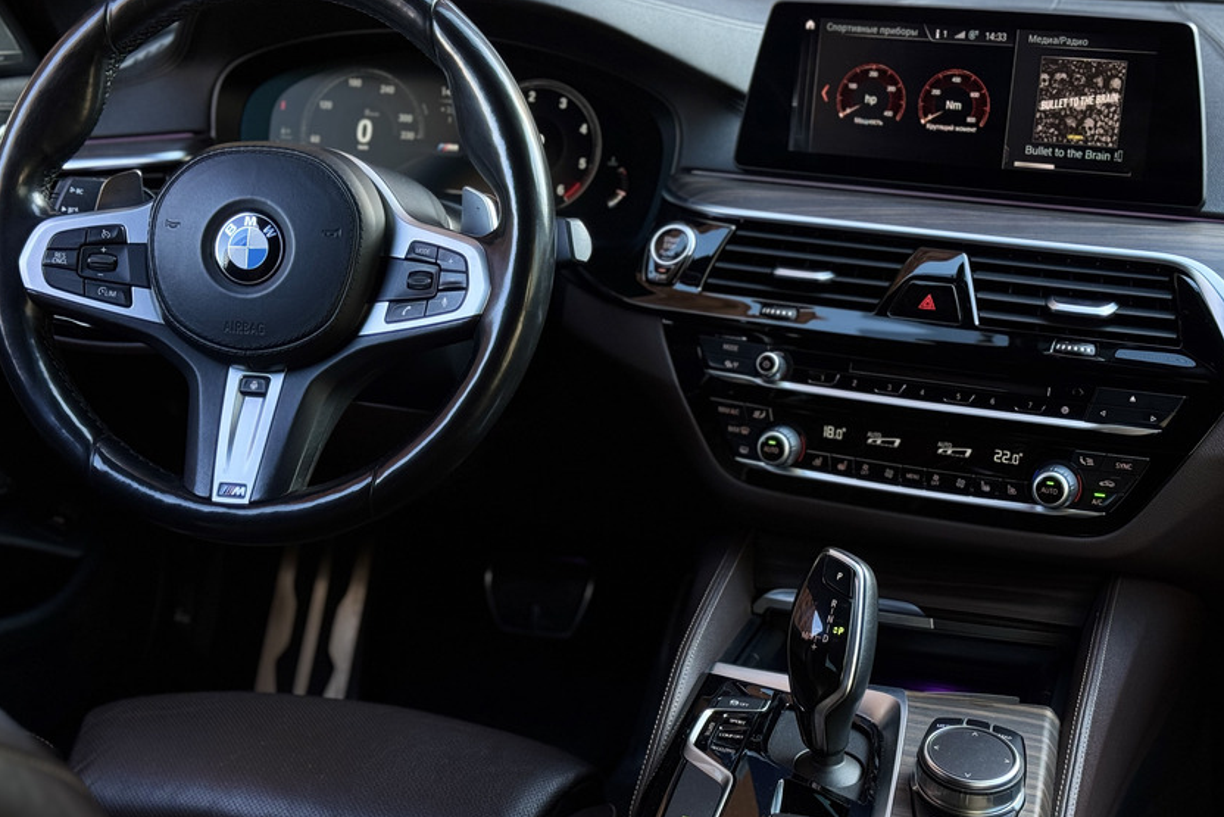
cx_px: 650
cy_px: 417
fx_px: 2040
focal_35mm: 60
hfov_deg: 33.4
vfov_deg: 22.6
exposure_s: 1/111
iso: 100
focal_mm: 6.76
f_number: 1.78
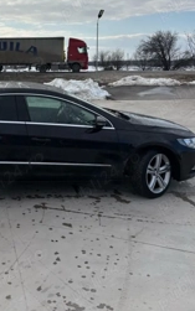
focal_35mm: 44
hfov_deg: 28.4
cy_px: 100
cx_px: 29
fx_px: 374
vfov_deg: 44.5
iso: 50
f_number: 1.6
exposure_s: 1/5814
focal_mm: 5.96
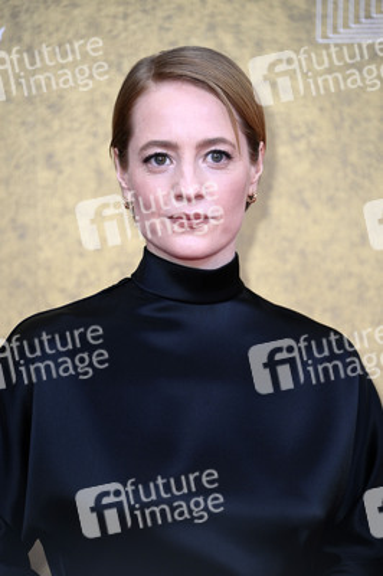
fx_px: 4795
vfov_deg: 6.9
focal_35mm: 300
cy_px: 288
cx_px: 192
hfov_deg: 4.6
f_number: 5.6
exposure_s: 1/250
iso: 1000
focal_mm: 300
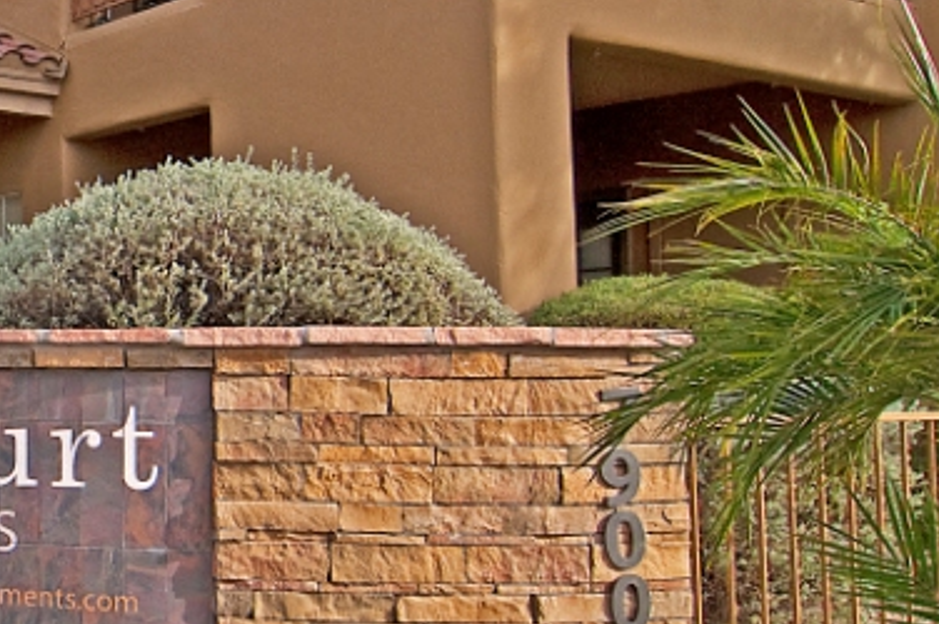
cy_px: 267
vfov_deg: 27.4
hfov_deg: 32.8
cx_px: -202
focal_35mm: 49
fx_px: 1277
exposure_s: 1/125
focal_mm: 12
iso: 200
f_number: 11
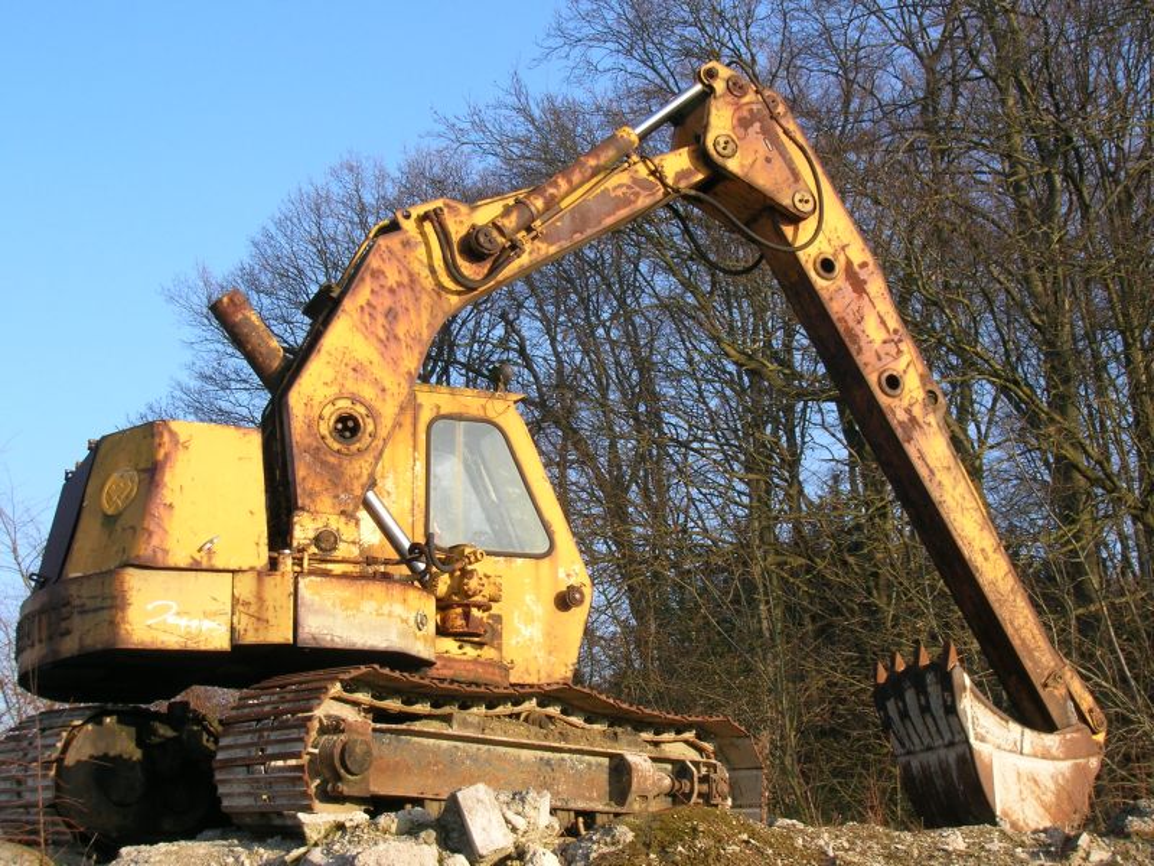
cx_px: 577
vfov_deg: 29.1
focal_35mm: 50
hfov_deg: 38.2
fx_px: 1667
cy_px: 433
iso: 50
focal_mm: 8.4
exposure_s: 1/111
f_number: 5.6
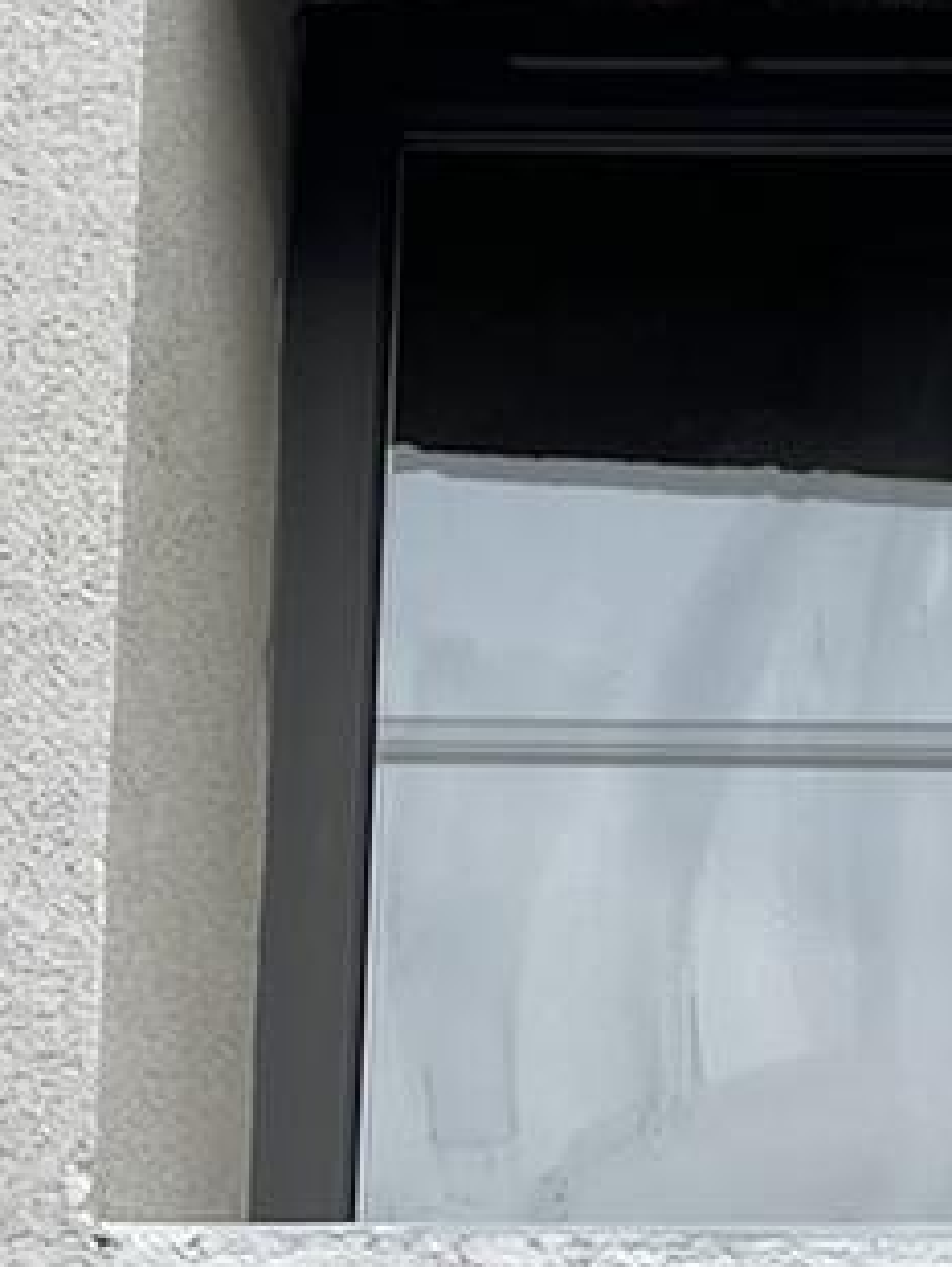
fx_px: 5896
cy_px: 2207
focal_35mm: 161
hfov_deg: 9.2
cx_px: 764
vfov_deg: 11.5
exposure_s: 1/600
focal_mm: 4.2
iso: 32
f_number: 1.6
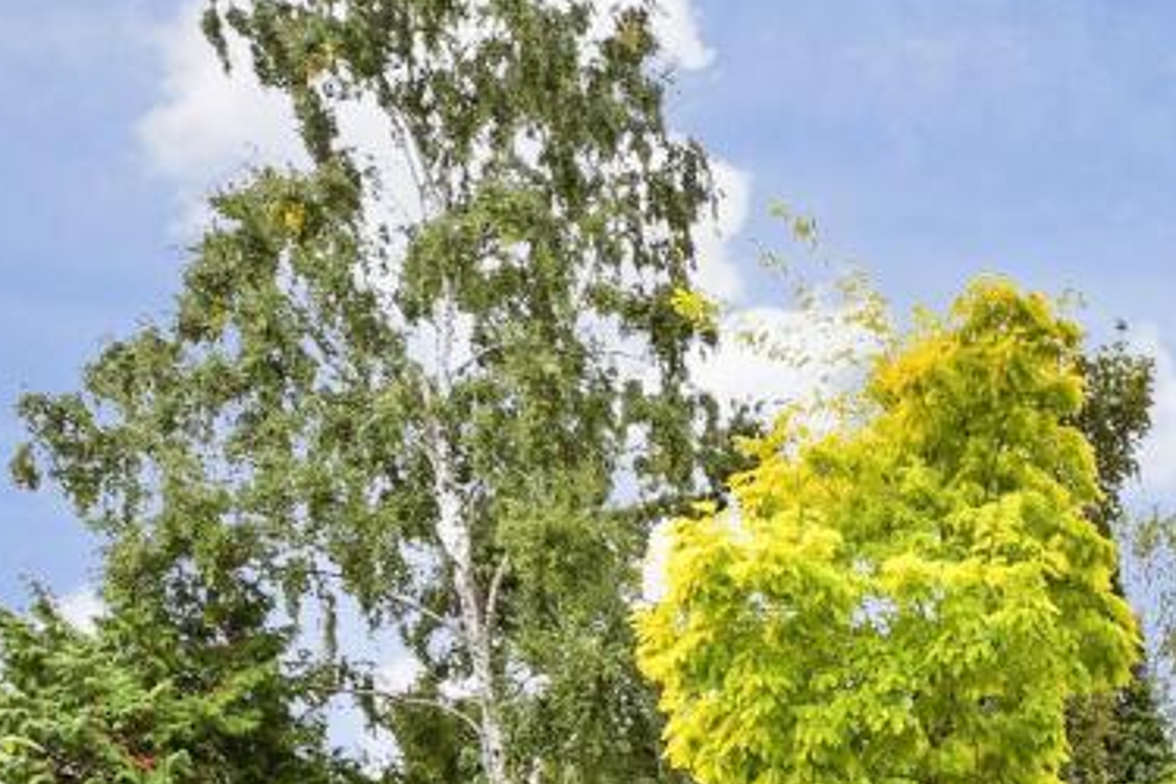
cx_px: 1458
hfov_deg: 35.5
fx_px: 1339
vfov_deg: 27.4
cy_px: 1011
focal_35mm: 41
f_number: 8
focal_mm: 10
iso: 160
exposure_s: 1/60
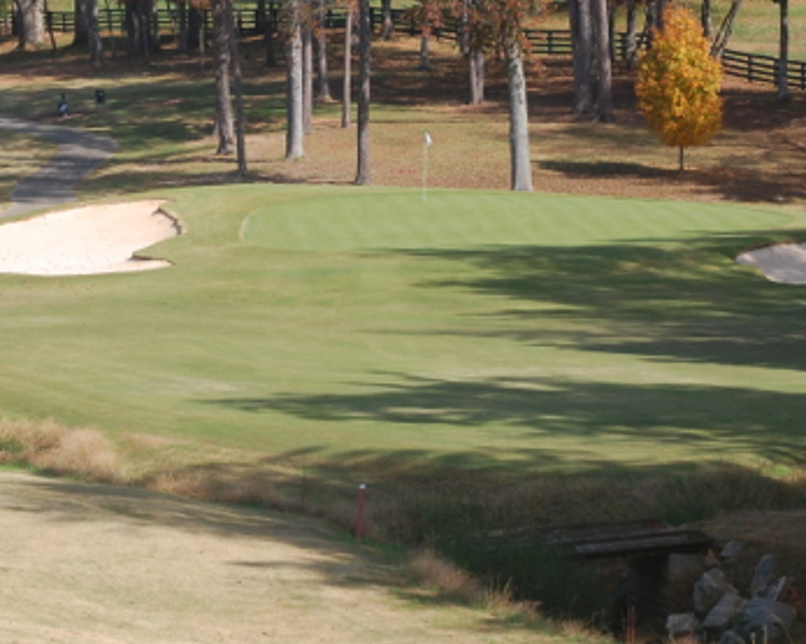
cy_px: 156
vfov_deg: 6.3
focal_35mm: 247
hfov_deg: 7.8
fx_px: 5884
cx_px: 423
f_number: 10
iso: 400
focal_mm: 95
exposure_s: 1/200
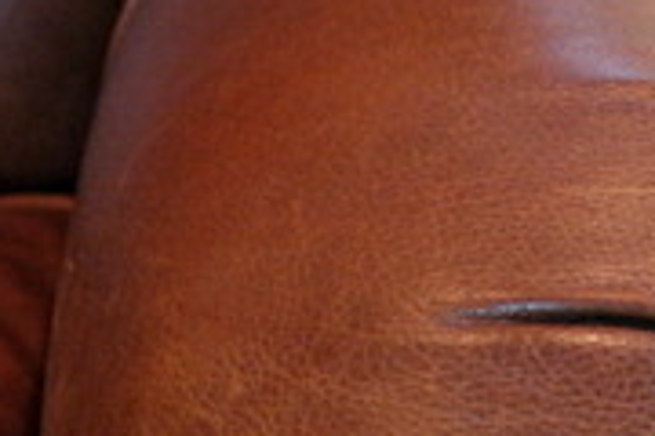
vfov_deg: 8.3
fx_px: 2965
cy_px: 581
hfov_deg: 12.5
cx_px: 557
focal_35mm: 163
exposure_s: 1/30
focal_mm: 28
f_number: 3.5
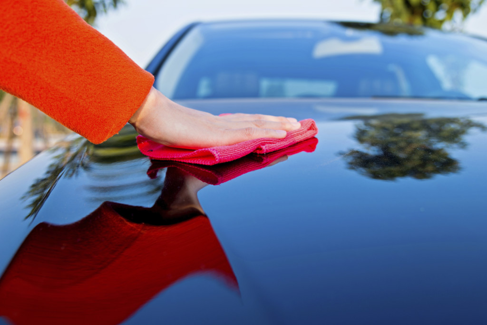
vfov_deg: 38.9
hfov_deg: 55.8
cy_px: 162
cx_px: 244
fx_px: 460
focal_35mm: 34
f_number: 4
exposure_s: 1/250
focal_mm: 34
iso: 100
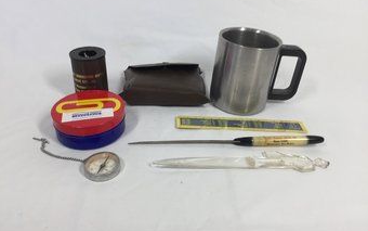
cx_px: 183
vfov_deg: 40.6
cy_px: 106
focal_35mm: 31
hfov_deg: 61.2
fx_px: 311
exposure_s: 1/120
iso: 40
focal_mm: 4.15
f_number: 2.2
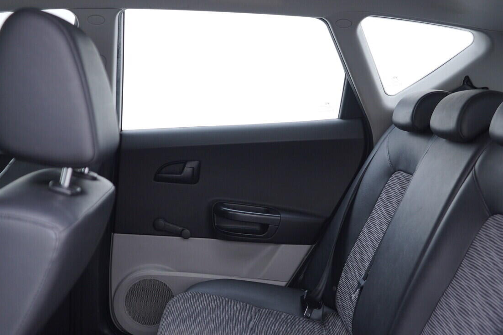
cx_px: 307
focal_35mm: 47
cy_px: 175
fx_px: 657
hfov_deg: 41.7
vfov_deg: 28.6
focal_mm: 24
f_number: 2.8
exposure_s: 1/40
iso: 125
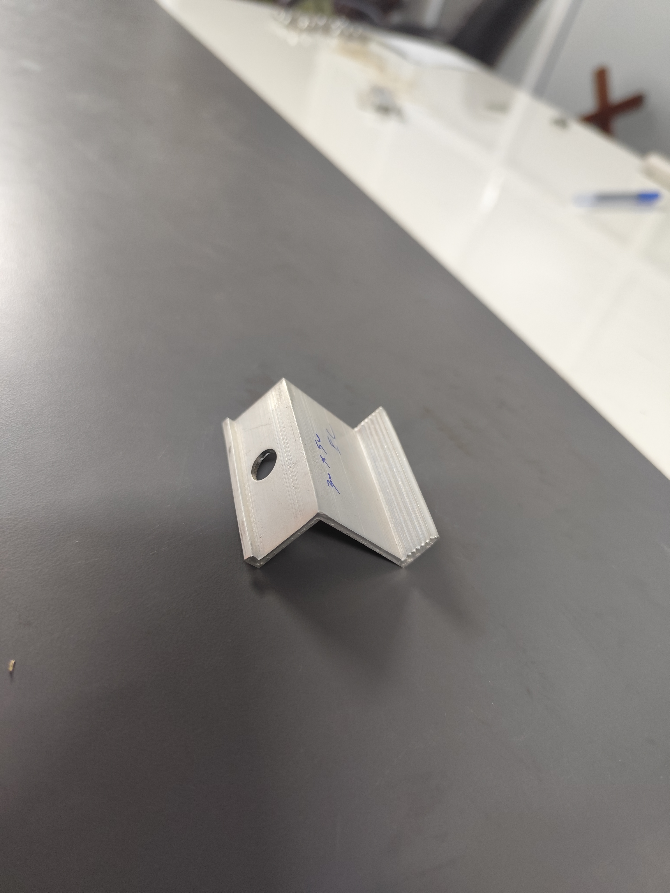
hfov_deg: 58.9
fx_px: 594
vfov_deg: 73.9
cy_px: 446
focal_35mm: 23
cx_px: 335
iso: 800
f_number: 1.65
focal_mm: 6.19
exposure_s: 1/50
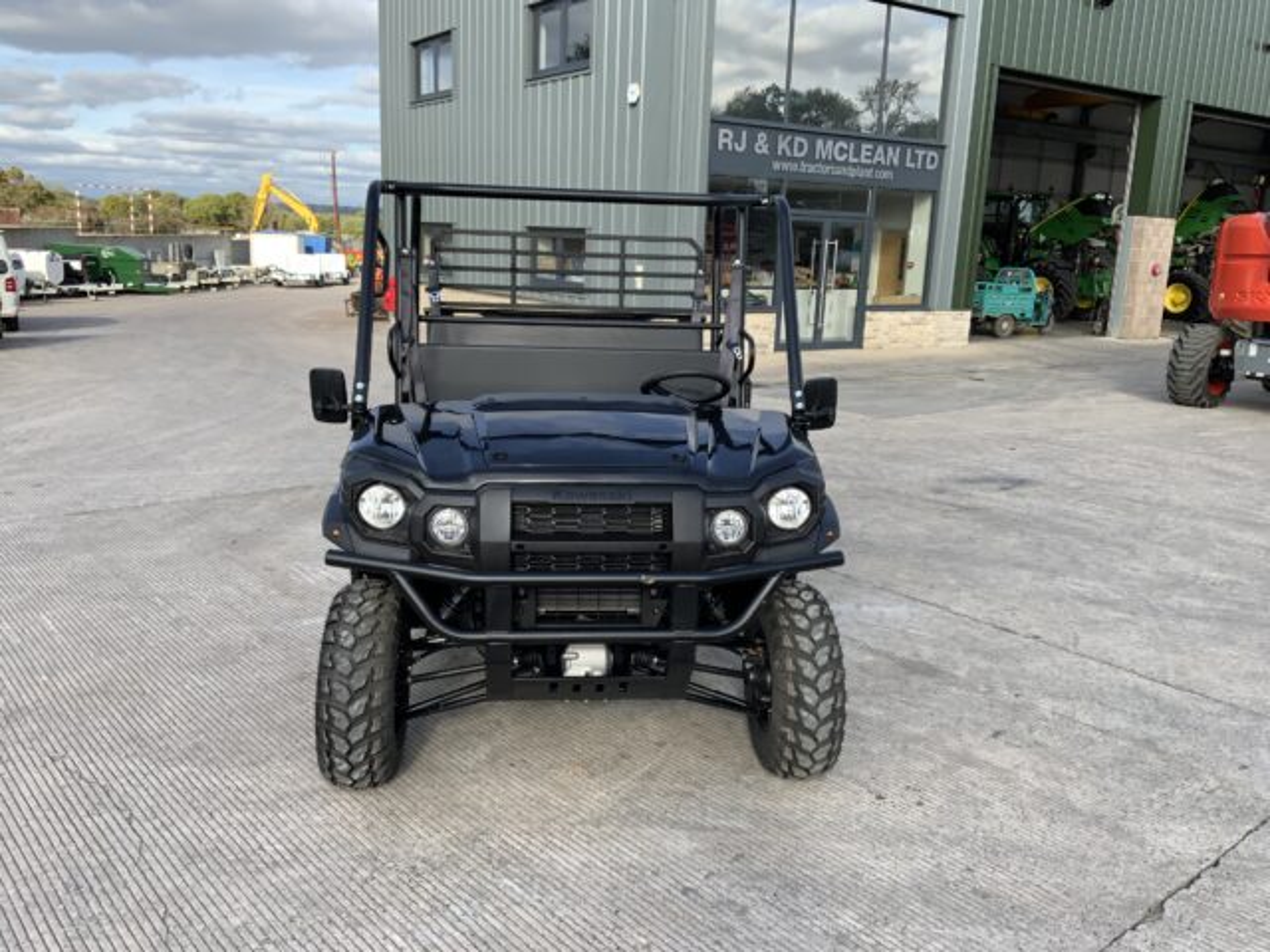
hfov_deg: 61.7
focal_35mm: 29
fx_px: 1064
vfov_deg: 48.2
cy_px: 476
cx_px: 635
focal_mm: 3
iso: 16
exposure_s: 1/719
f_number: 1.8
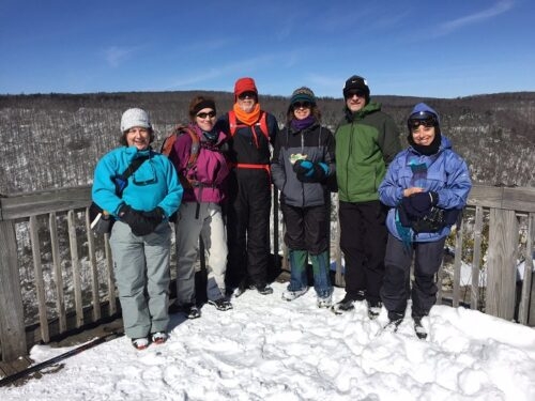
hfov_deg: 61.7
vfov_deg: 48.2
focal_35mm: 29
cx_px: 268
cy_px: 200
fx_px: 448
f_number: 2.2
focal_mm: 4.15
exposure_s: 1/4950
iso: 32
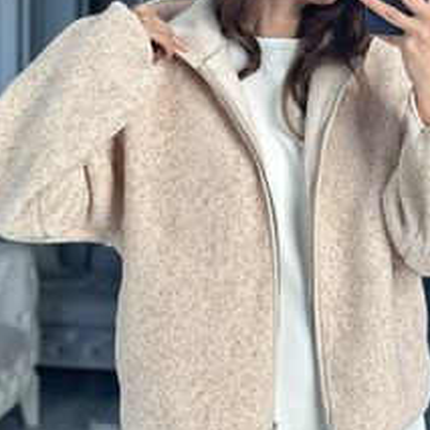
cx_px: 285
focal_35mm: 101
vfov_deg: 17.2
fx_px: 1419
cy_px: 143
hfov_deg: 17.2
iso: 80
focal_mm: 6.86
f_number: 1.78
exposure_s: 1/320
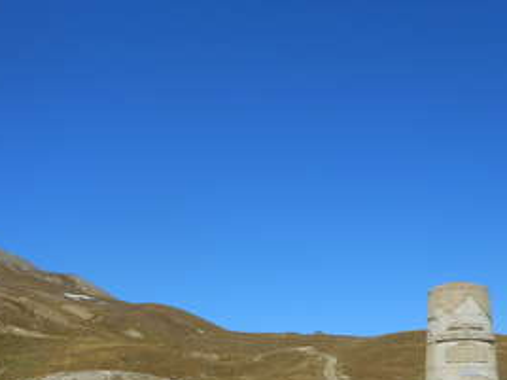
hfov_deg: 34.3
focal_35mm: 56
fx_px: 820
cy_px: 363
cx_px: 269
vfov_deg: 25.1
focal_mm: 4.5
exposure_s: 1/1250
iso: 80
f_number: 3.7
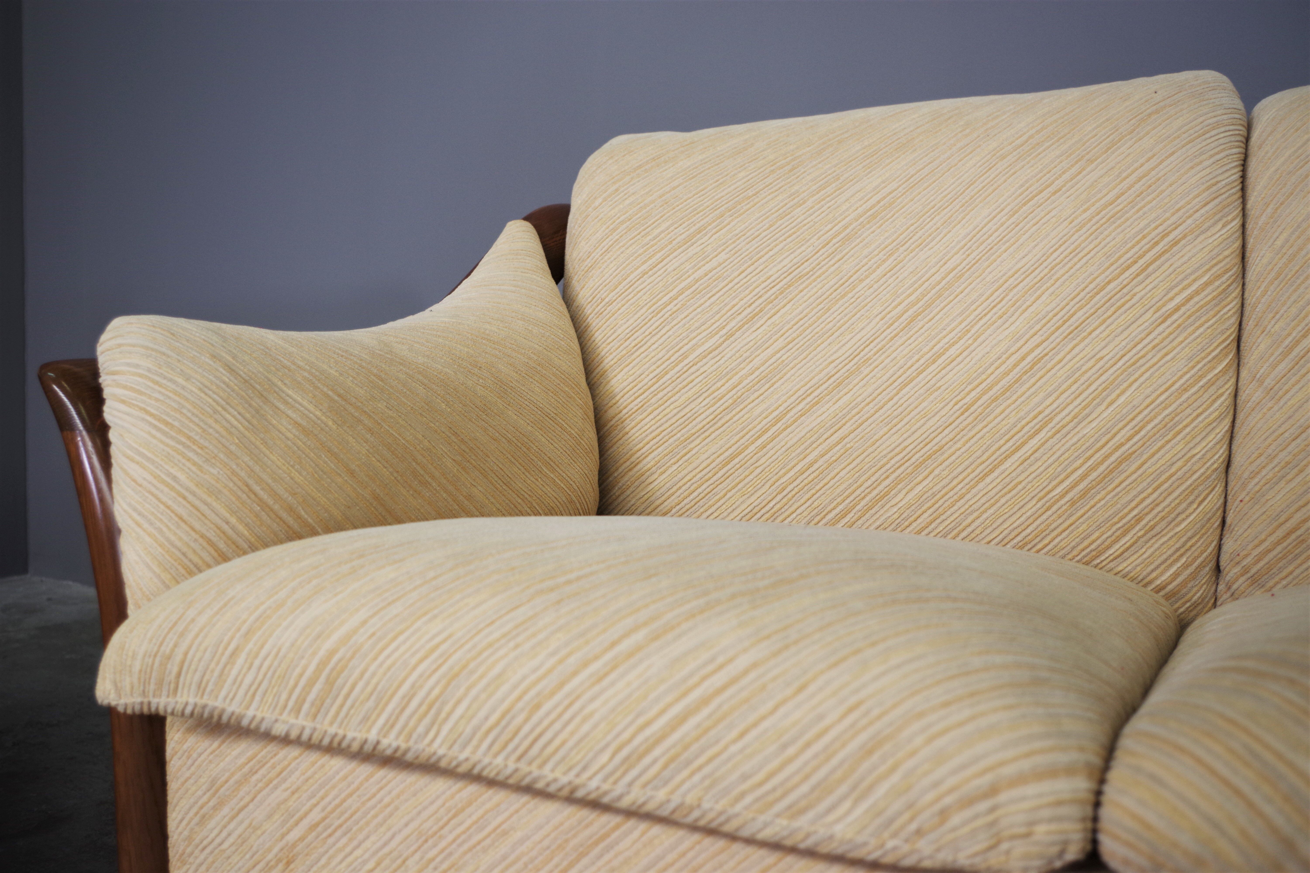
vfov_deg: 38.9
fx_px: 1237
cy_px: 436
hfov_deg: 55.8
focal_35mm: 34
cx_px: 655
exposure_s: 1/60
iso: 200
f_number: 4
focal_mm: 23.13
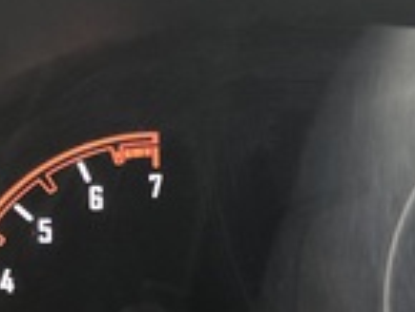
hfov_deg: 20.2
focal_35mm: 88
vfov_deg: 16.7
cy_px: 219
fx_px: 1056
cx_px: 557
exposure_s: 1/15
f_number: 1.8
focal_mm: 3.99
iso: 80
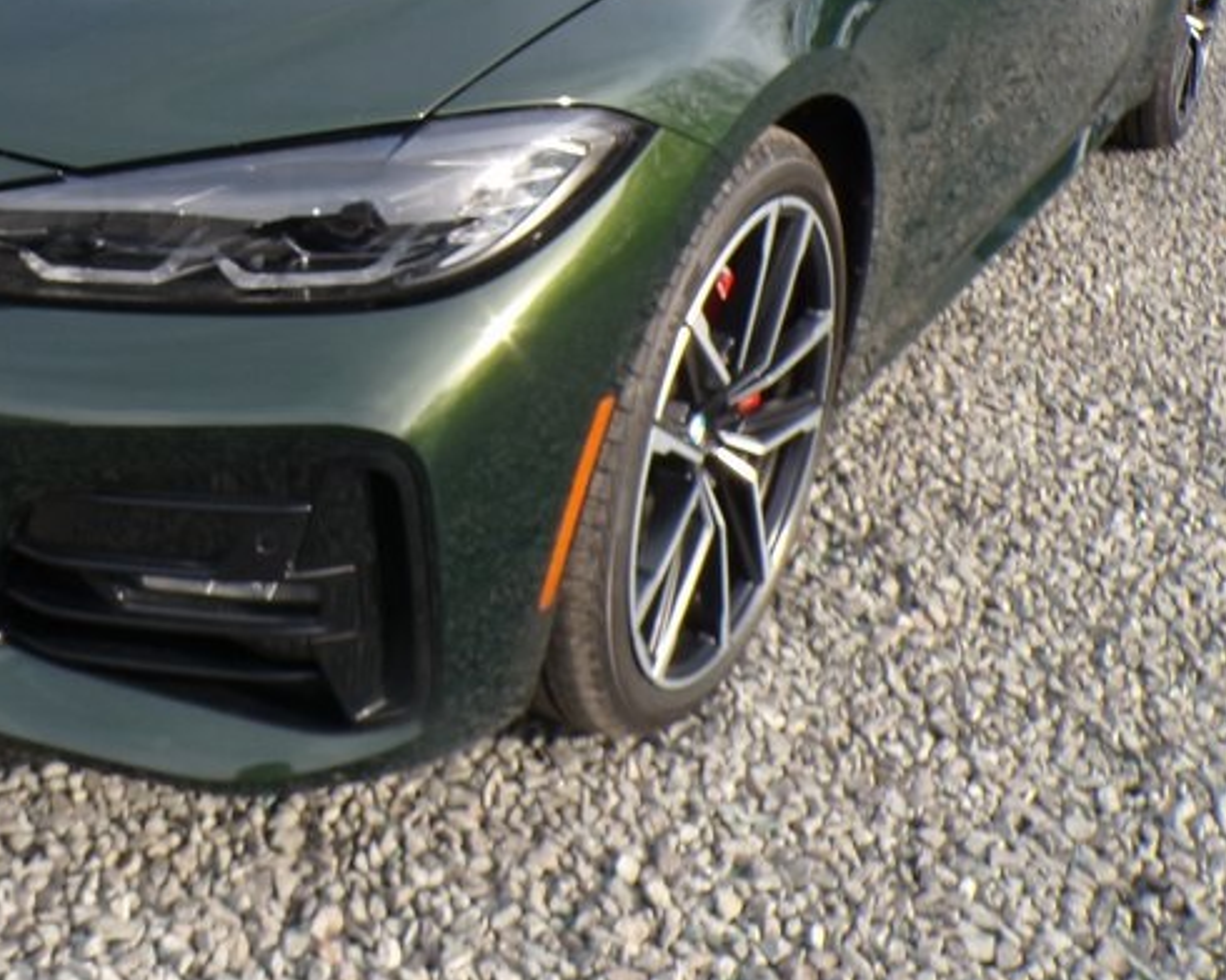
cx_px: 210
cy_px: 165
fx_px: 1778
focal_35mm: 49
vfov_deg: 30.0
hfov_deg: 36.5
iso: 100
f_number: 4.4
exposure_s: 1/160
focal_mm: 4.3
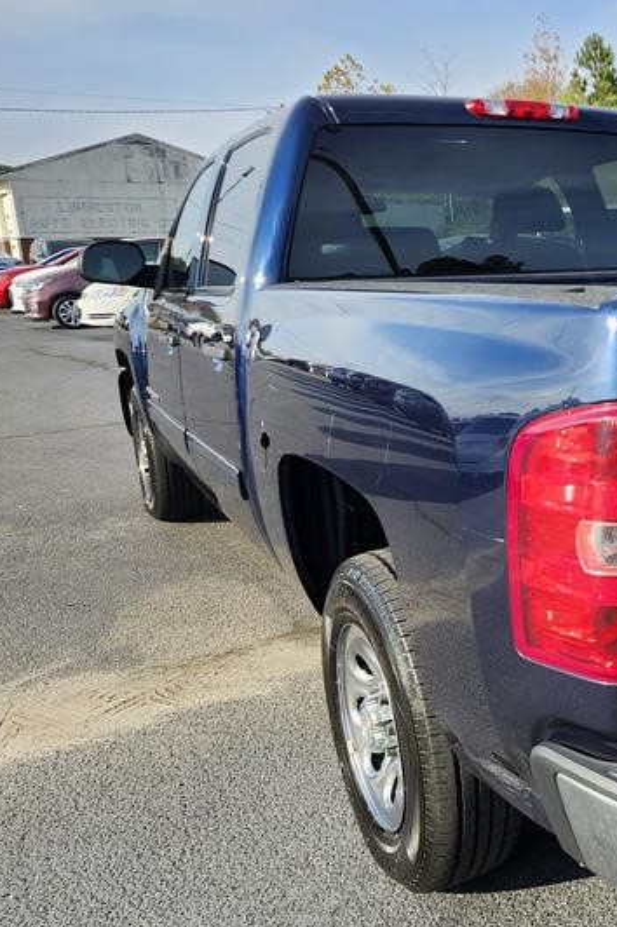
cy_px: 479
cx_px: 657
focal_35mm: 36
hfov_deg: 32.9
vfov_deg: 53.1
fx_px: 927
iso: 25
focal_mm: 5.54
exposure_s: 1/681
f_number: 1.8
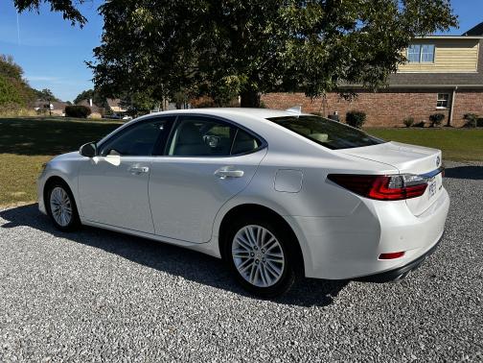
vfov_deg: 53.1
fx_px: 363
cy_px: 182
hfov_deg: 67.3
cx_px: 242
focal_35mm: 26
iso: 50
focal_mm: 5.7
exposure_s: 1/4444
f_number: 1.5
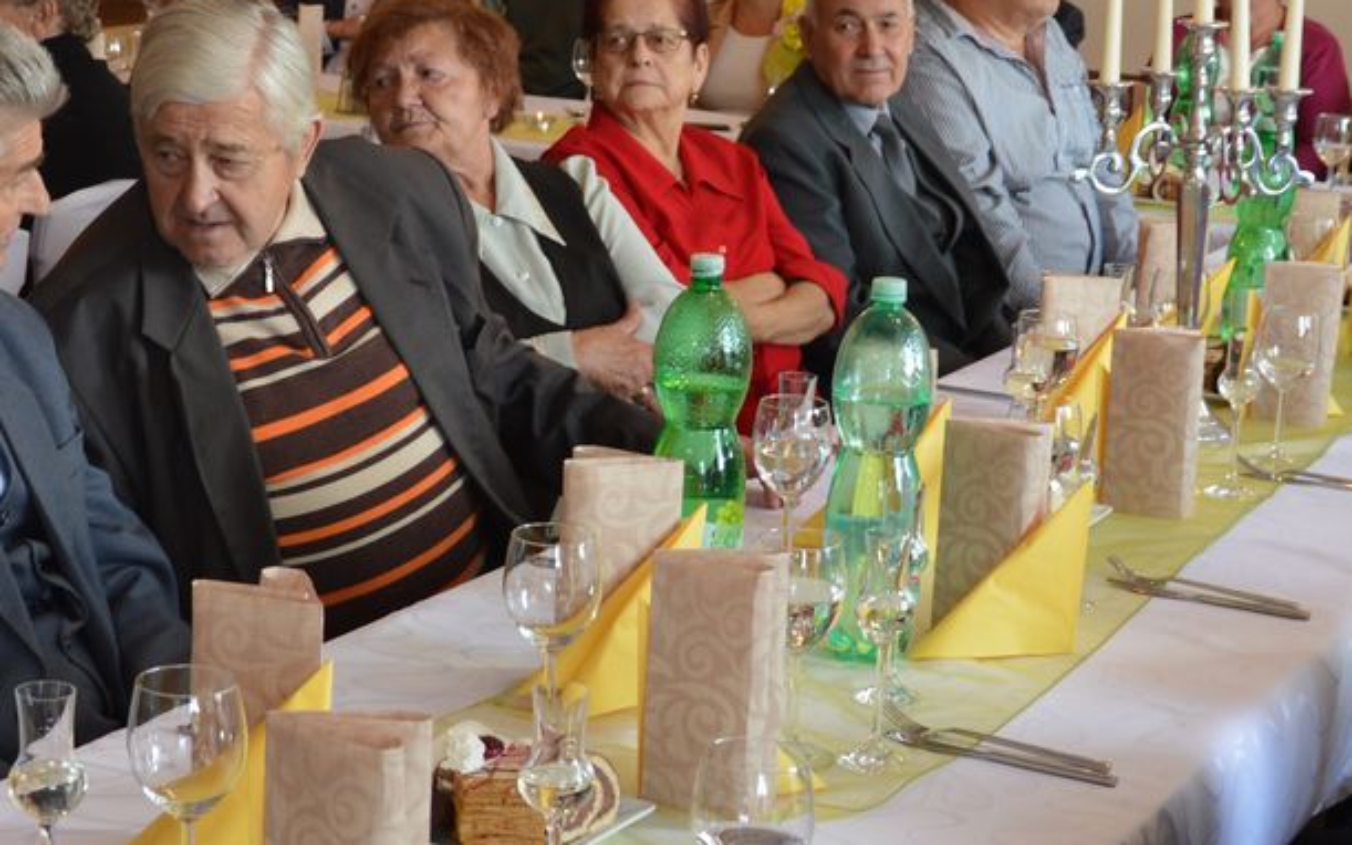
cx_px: 602
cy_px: 448
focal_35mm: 72
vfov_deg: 18.1
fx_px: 2653
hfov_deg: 28.6
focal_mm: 18
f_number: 4.5
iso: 400
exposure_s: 1/60
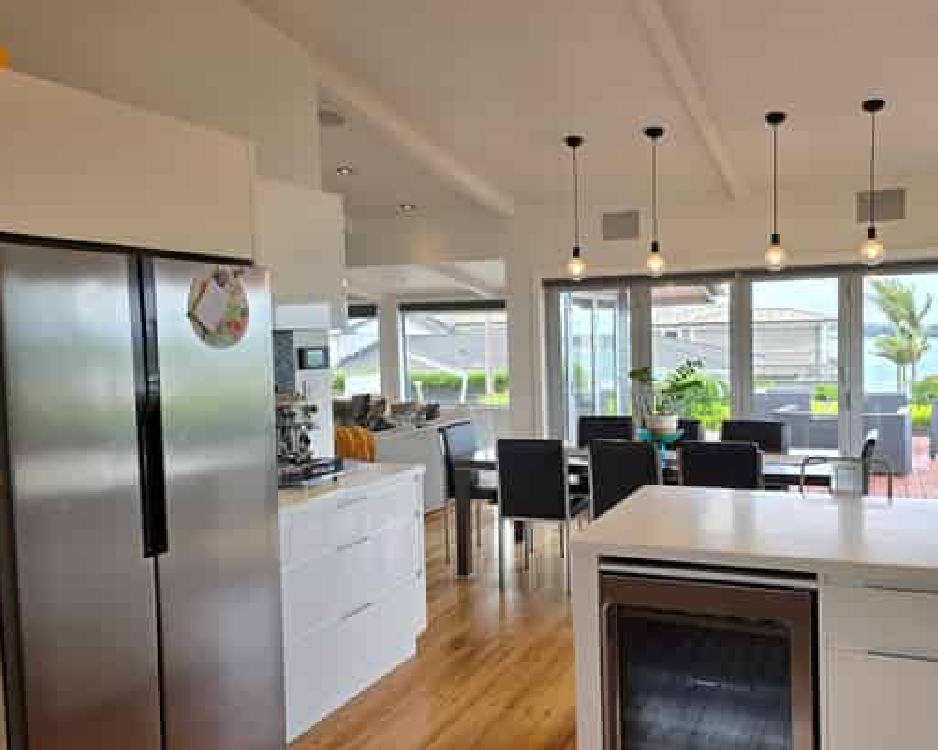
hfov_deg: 60.0
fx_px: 805
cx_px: 560
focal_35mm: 29
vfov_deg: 49.9
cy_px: 393
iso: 16
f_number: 1.7
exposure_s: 1/100
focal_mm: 6.3
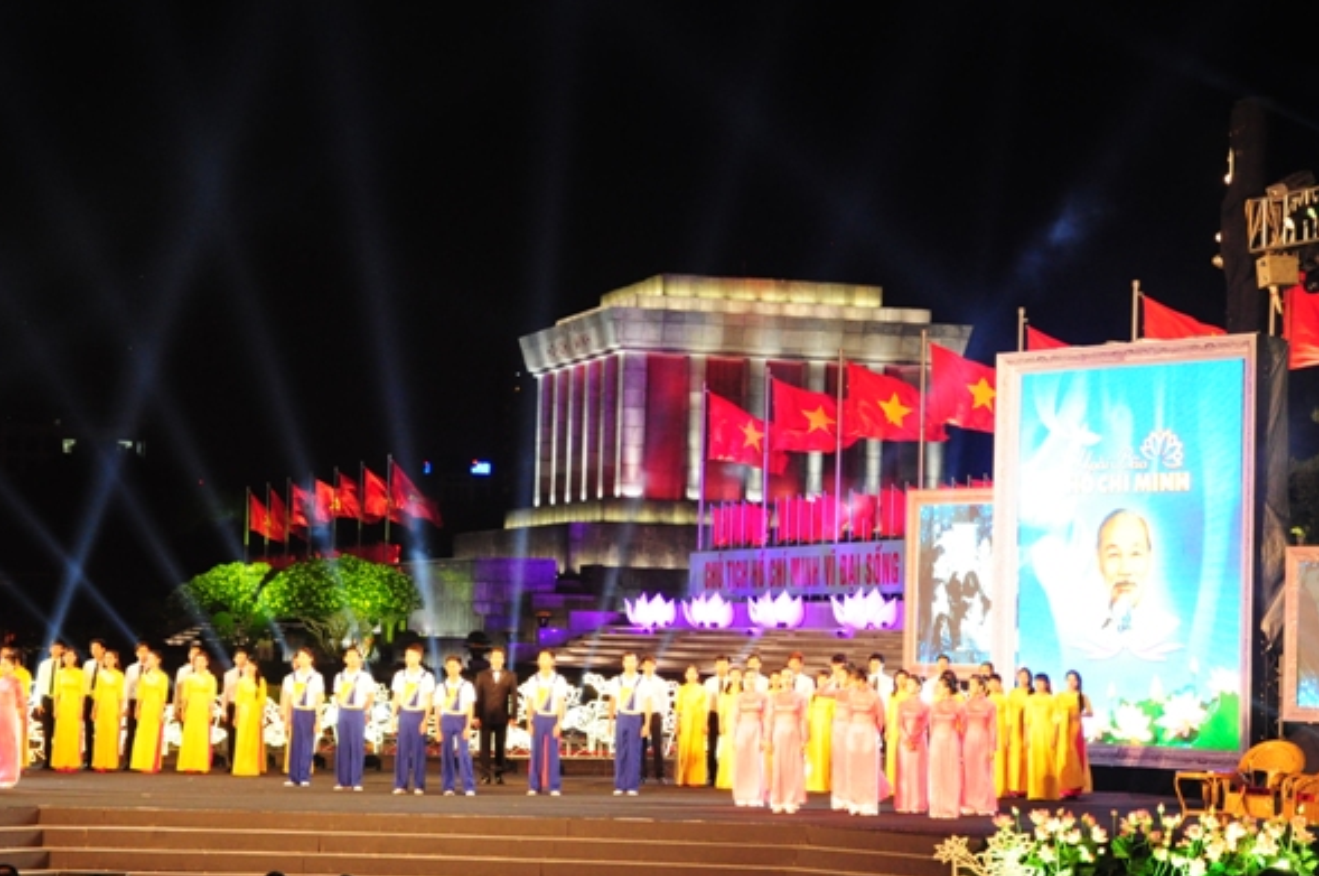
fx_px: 3366
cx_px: 523
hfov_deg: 22.1
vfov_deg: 14.8
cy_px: 486
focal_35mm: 92
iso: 1600
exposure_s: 1/30
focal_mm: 48
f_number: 5
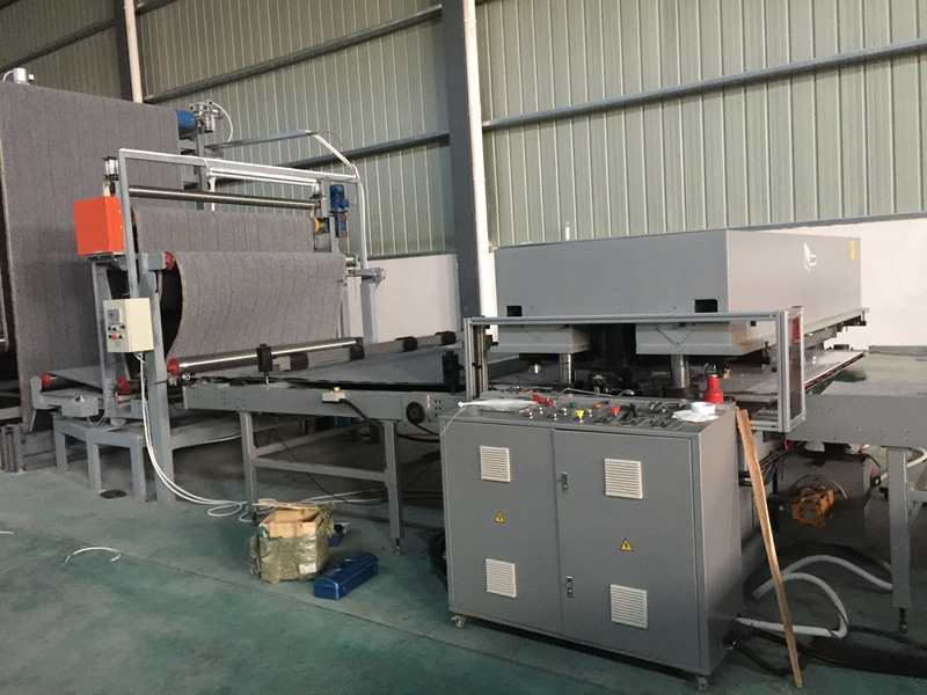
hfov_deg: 61.7
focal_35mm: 29
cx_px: 464
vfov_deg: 48.2
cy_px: 348
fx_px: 777
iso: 160
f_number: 2.2
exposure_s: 1/8
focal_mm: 4.15
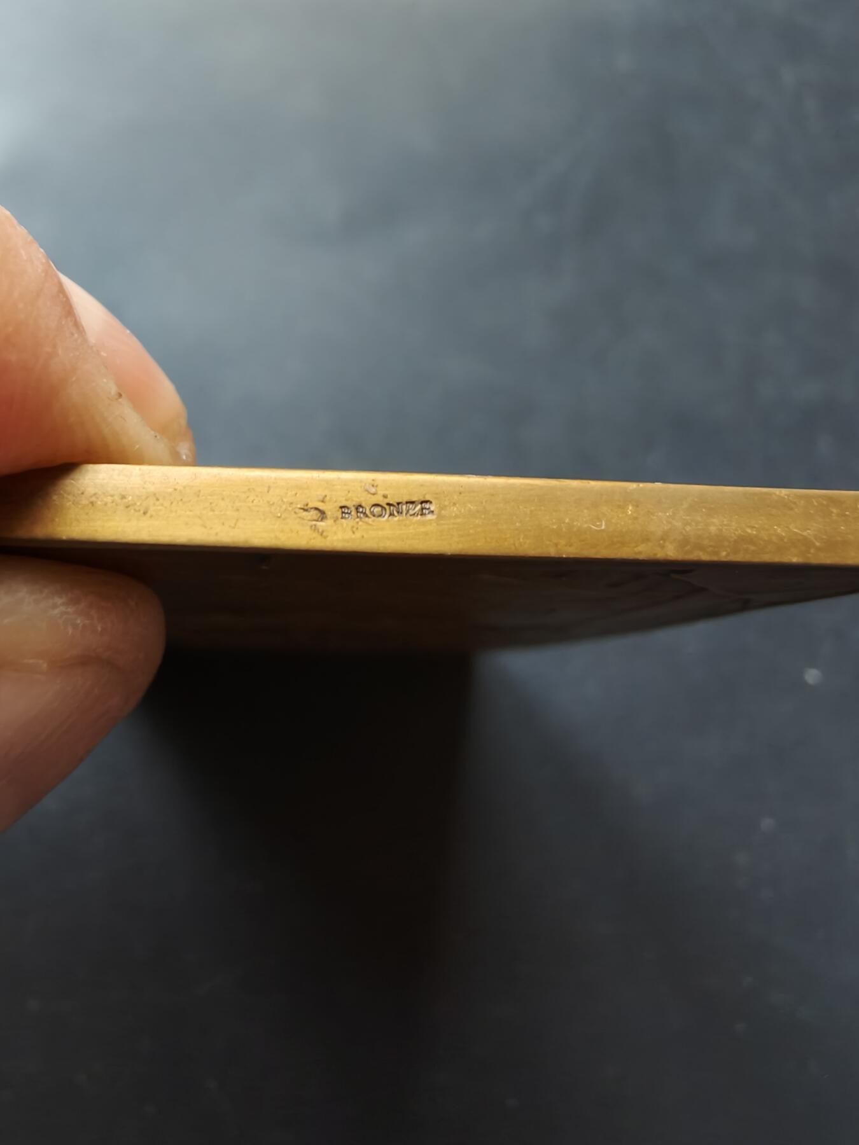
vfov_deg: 73.9
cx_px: 430
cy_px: 572
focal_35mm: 23
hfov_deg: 58.9
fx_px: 761
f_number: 2
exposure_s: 1/35.8
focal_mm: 2.32
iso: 1000
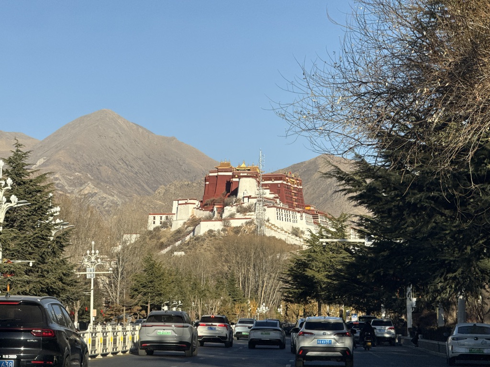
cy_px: 184
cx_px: 245
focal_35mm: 120
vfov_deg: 12.3
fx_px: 1699
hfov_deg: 16.4
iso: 50
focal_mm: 15.66
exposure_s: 1/687
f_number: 2.8
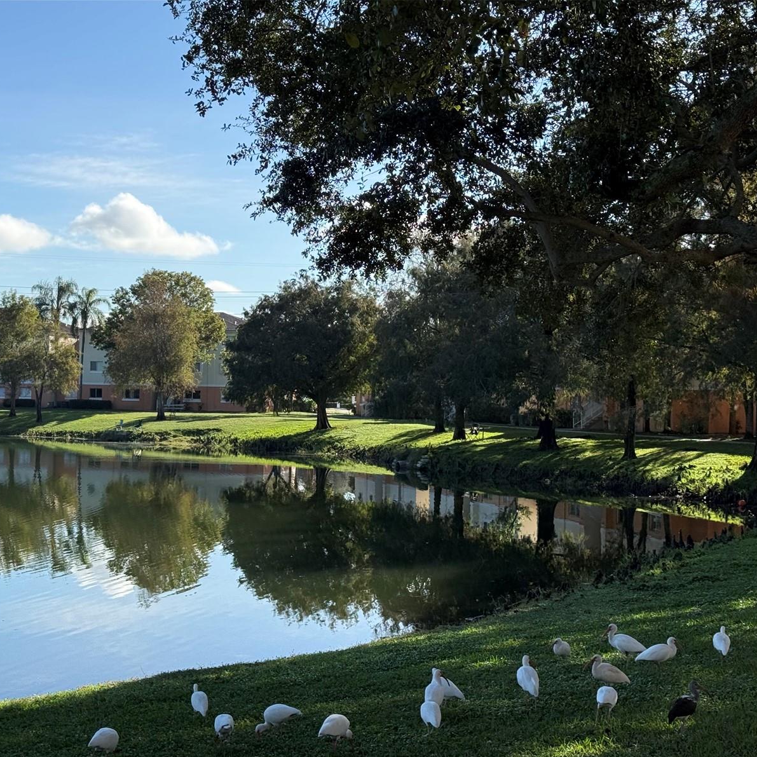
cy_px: 381
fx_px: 1410
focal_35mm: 57
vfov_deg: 30.0
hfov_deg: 29.9
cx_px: 285
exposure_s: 1/3534
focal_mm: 6.76
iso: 64
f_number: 1.78
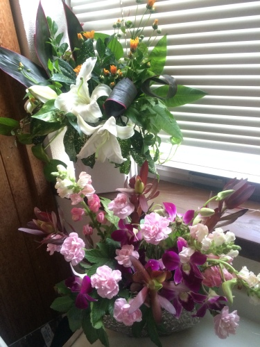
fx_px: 290
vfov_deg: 61.7
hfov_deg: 48.2
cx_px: 130
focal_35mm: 29
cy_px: 174
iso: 200
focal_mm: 4.15
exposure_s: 1/30
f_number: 2.2
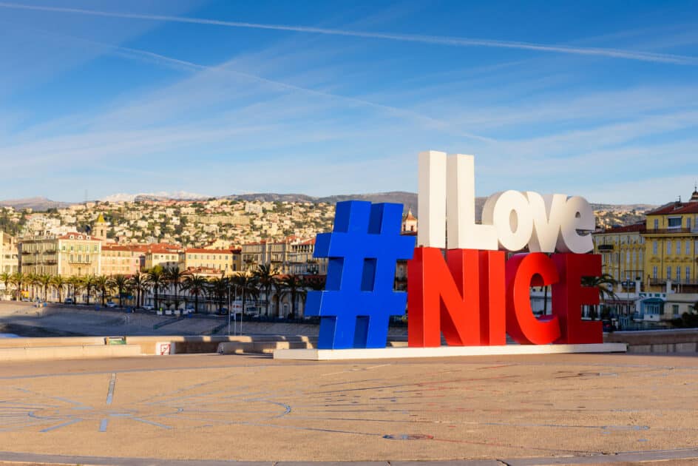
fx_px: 1358
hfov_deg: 28.8
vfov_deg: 19.5
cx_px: 349
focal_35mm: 70
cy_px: 233
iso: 100
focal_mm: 70
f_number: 11
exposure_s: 1/125
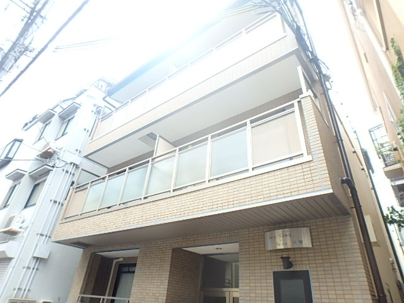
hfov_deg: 79.0
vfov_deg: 63.4
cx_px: 202
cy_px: 152
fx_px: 245
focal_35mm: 21
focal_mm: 3.7
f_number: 3.5
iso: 200
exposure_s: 1/50
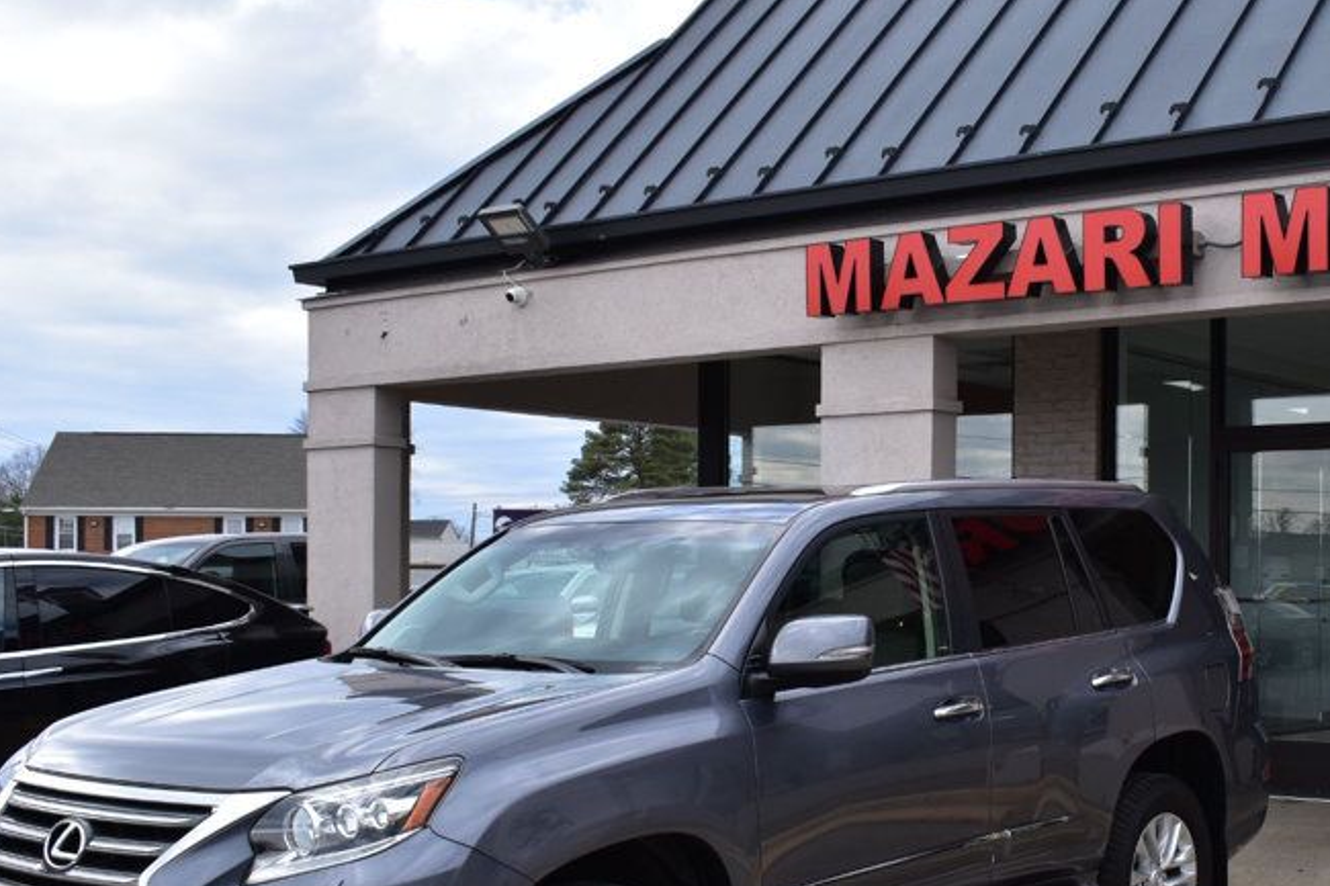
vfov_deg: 25.8
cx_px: 1003
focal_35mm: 52
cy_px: 624
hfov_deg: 37.2
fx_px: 1921
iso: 400
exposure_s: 1/320
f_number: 10
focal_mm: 22
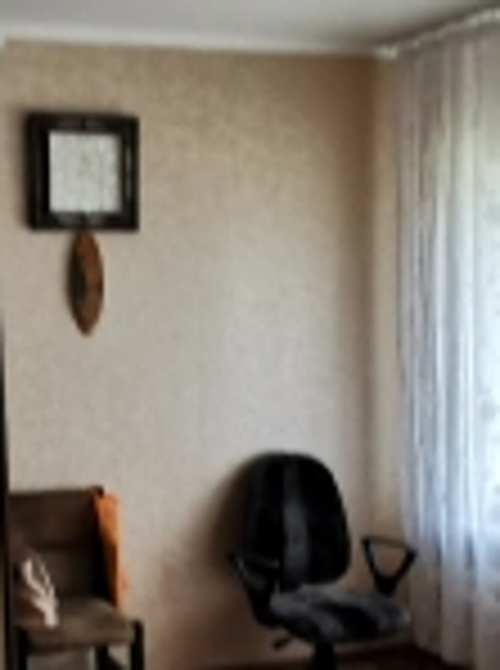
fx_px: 1219
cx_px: 119
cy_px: 504
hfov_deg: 22.9
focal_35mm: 63
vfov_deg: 30.3
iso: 160
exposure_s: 1/100
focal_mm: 2.23
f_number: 2.2
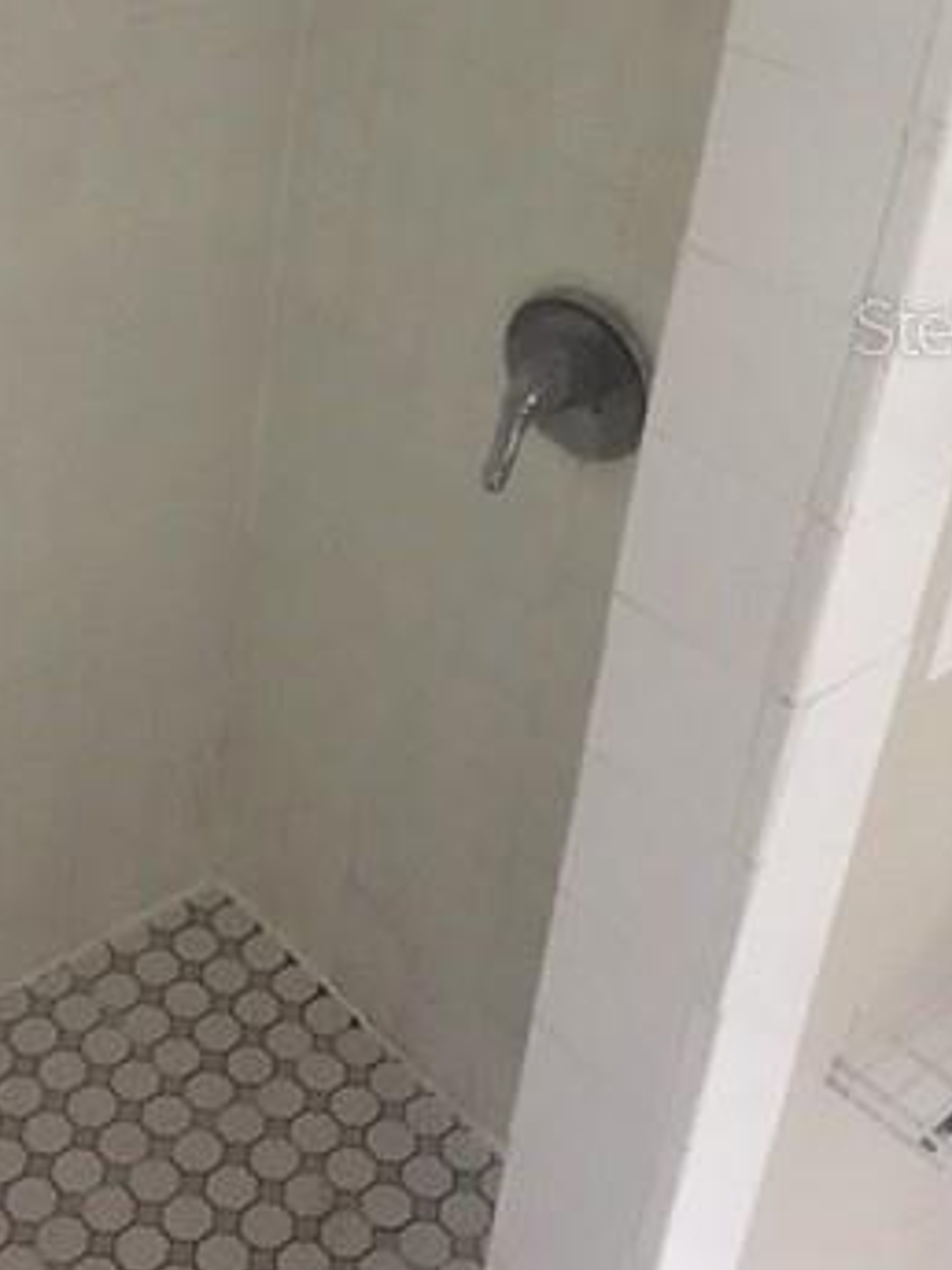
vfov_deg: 34.8
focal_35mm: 54
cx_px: 317
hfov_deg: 26.9
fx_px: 1980
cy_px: 325
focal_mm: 4.15
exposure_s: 1/15
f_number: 2.2
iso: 640
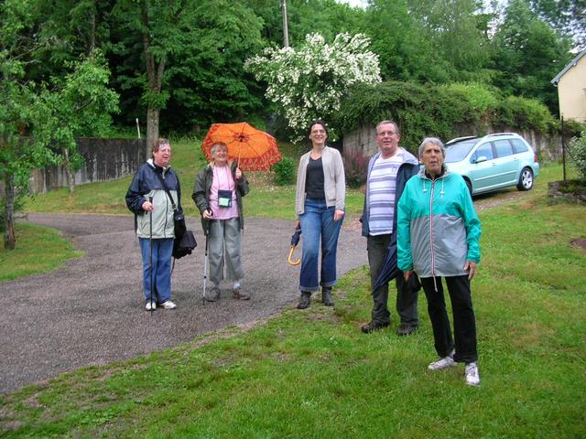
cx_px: 293
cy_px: 220
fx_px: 593
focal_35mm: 35
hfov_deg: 52.6
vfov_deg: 40.7
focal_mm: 5.8
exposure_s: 1/35.1
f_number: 2.8
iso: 50
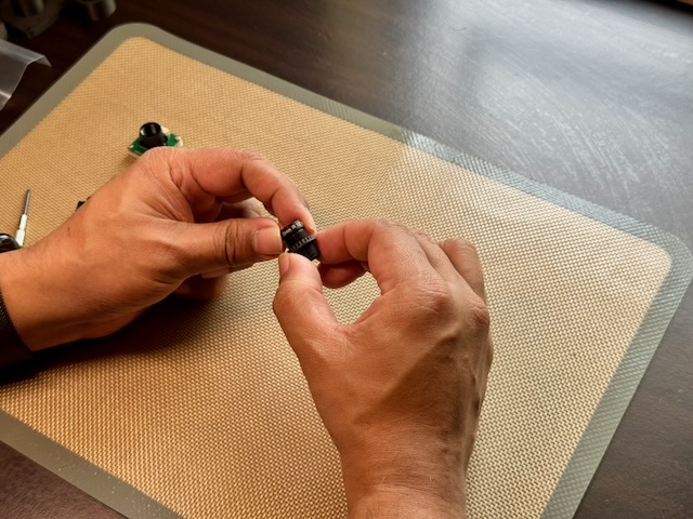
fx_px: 961
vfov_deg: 30.3
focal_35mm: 48
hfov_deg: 39.7
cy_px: 260
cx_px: 346
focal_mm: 6.76
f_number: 1.78
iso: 64
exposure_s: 1/236
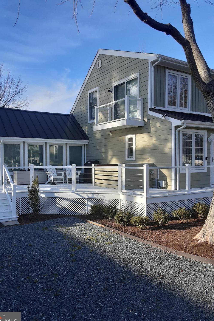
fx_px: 267
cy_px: 164
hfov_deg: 43.5
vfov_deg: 61.9
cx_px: 91
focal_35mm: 30
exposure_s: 1/903
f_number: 1.9
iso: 40
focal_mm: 2.9
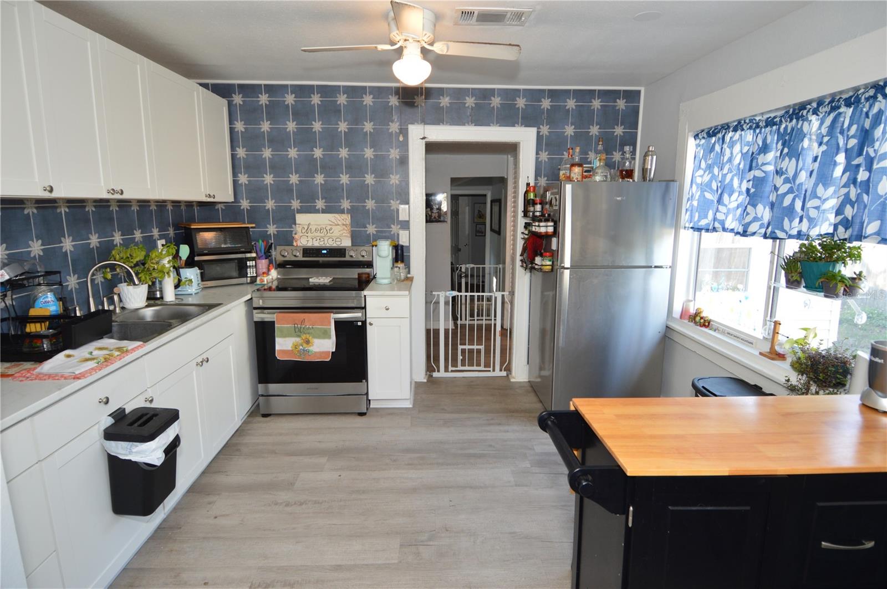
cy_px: 294
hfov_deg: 90.1
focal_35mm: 18
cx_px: 444
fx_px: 443
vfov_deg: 67.3
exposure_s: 1/80
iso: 400
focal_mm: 12
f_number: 4.5
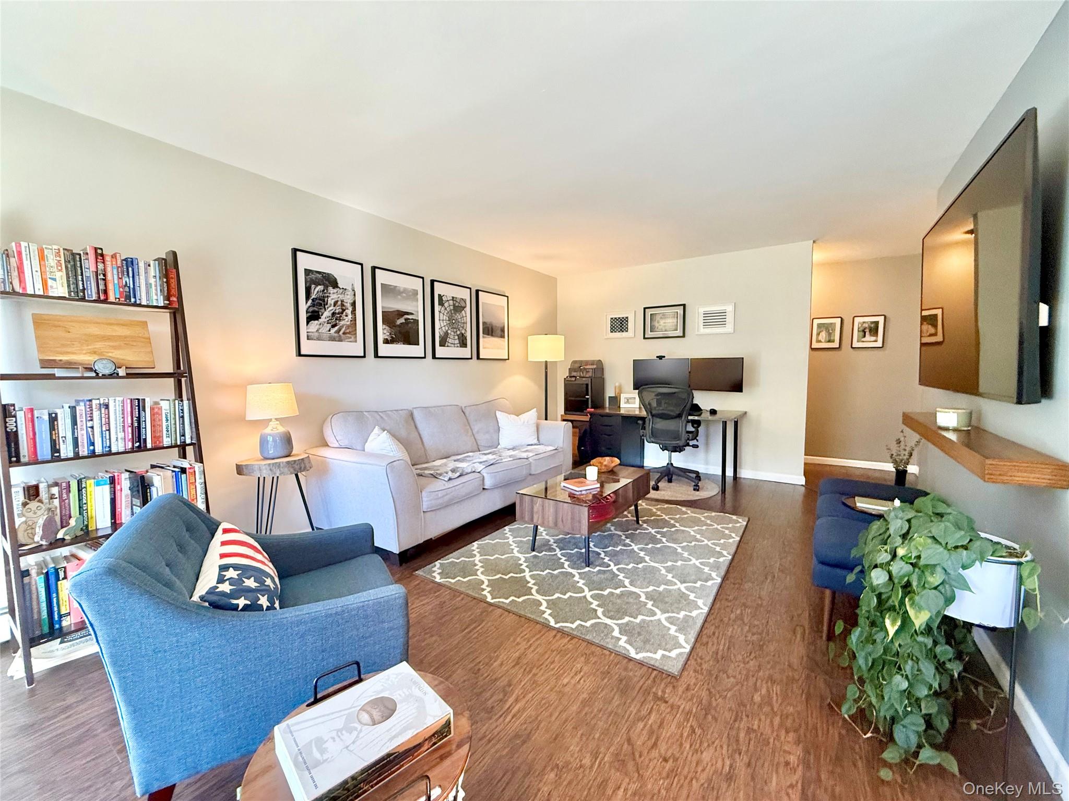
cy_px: 400
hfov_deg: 102.1
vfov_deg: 85.7
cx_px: 534
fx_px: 432
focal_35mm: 14
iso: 320
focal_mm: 2.22
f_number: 2.2
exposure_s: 1/120
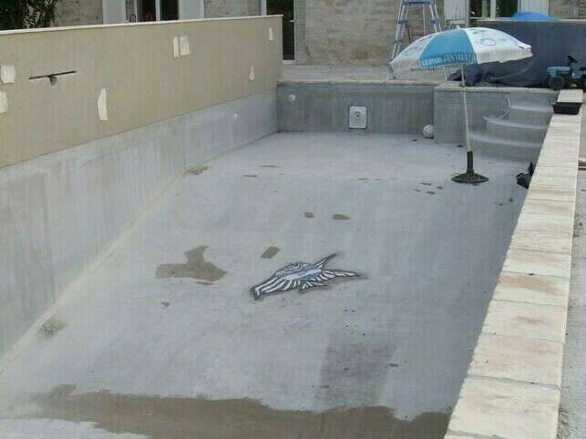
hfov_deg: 51.4
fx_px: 609
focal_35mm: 36
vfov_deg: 39.6
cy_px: 220
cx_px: 293
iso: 80
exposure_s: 1/250
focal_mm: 6
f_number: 4.8
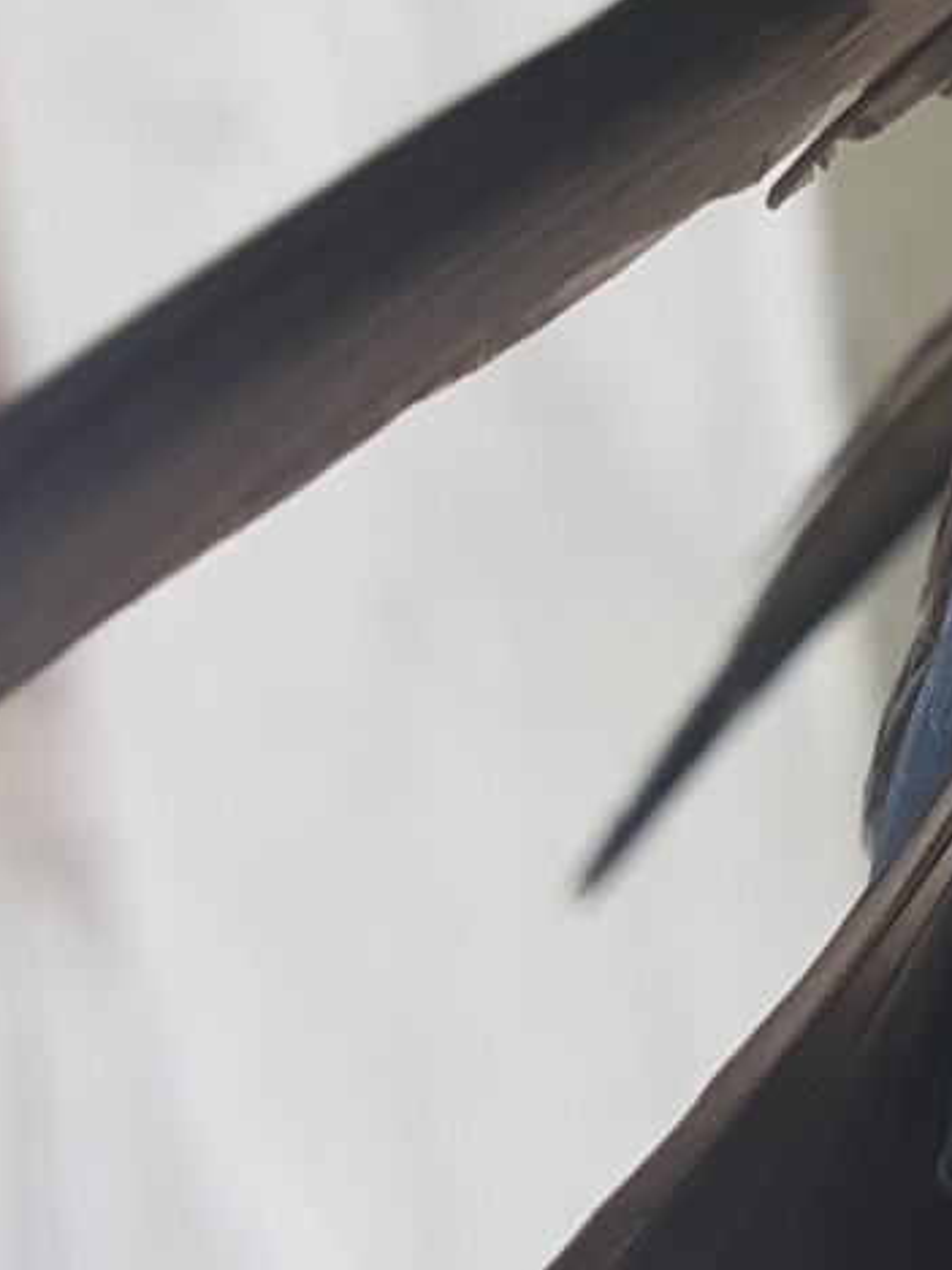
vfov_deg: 24.1
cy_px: 274
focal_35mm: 80
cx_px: 1356
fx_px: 2934
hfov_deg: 17.0
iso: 40
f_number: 1.7
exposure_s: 1/196
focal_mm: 4.2
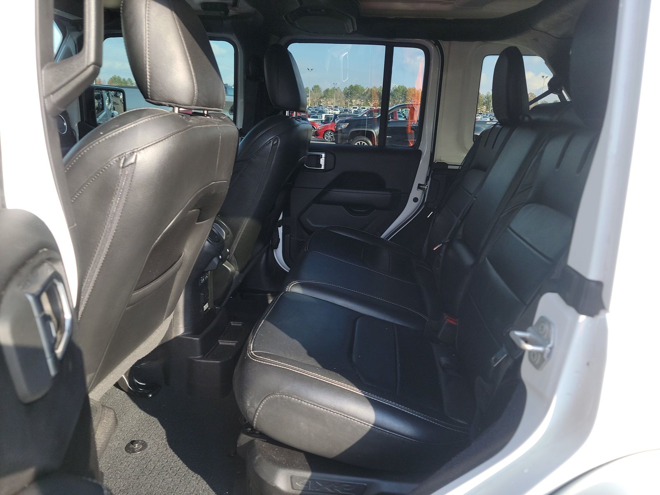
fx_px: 458
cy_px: 248
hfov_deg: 71.6
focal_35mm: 24
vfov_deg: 56.8
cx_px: 330
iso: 50
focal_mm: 6.7
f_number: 1.8
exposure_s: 1/160
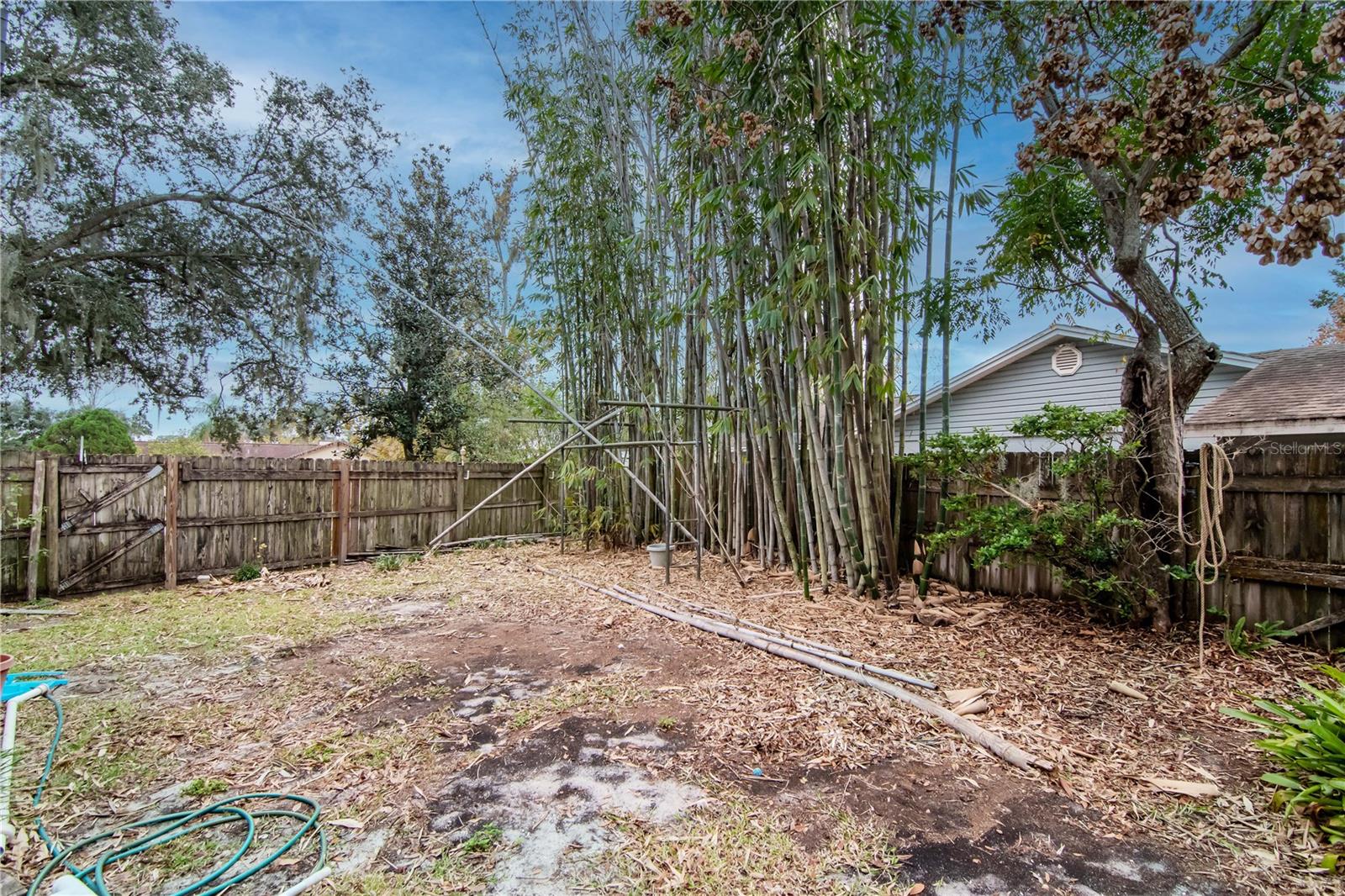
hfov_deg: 95.0
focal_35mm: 16
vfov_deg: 72.0
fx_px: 616
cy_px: 448
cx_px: 672
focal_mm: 11
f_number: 10
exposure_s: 1/250
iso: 1250
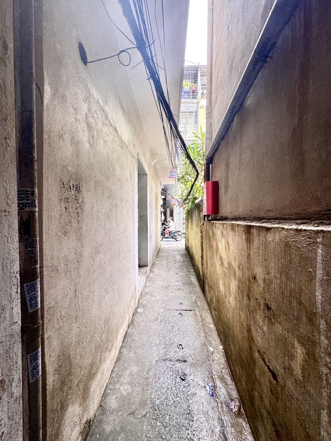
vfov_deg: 102.1
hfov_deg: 85.7
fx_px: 178
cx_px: 166
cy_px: 220
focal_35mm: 14
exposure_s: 1/99
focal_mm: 2.22
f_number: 2.2
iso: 100
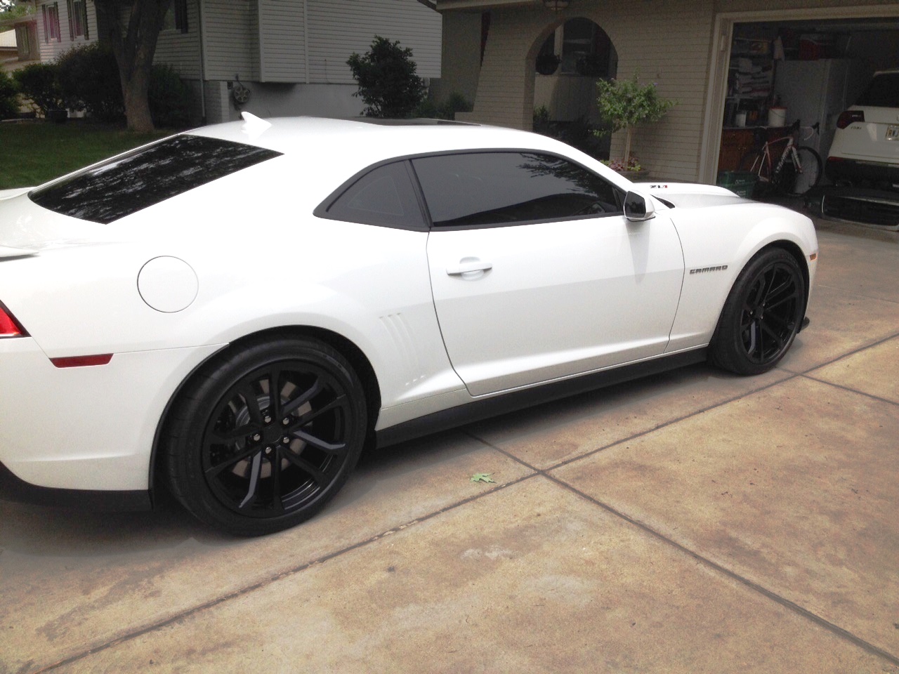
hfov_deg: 52.6
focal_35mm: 35
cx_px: 450
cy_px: 337
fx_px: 909
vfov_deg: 40.7
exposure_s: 1/2404
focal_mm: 4.28
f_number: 2.4
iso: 50
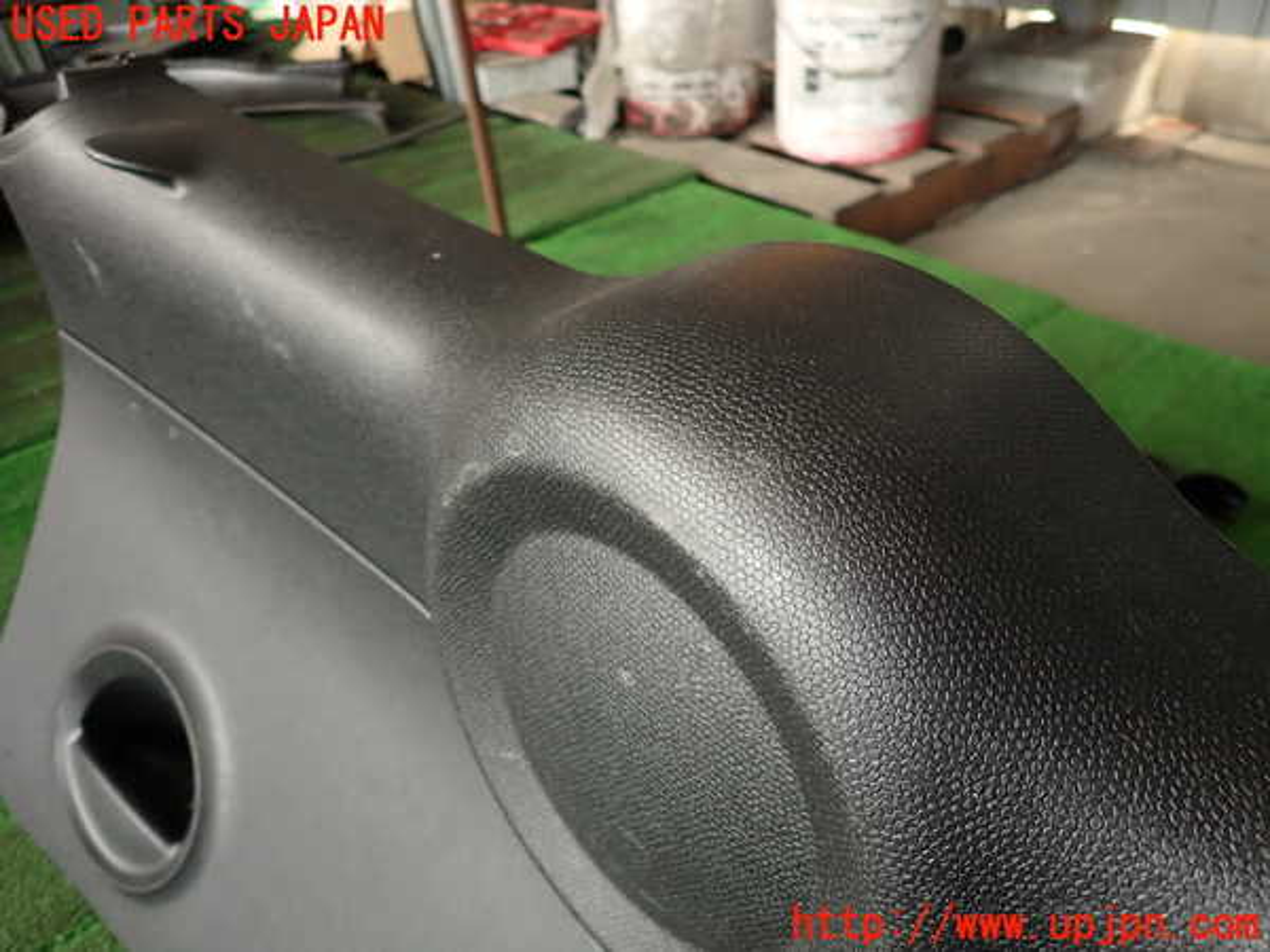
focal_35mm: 25
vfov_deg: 54.9
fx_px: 917
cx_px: 635
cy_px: 476
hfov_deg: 69.4
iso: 125
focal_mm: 4.5
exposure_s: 1/60
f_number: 2
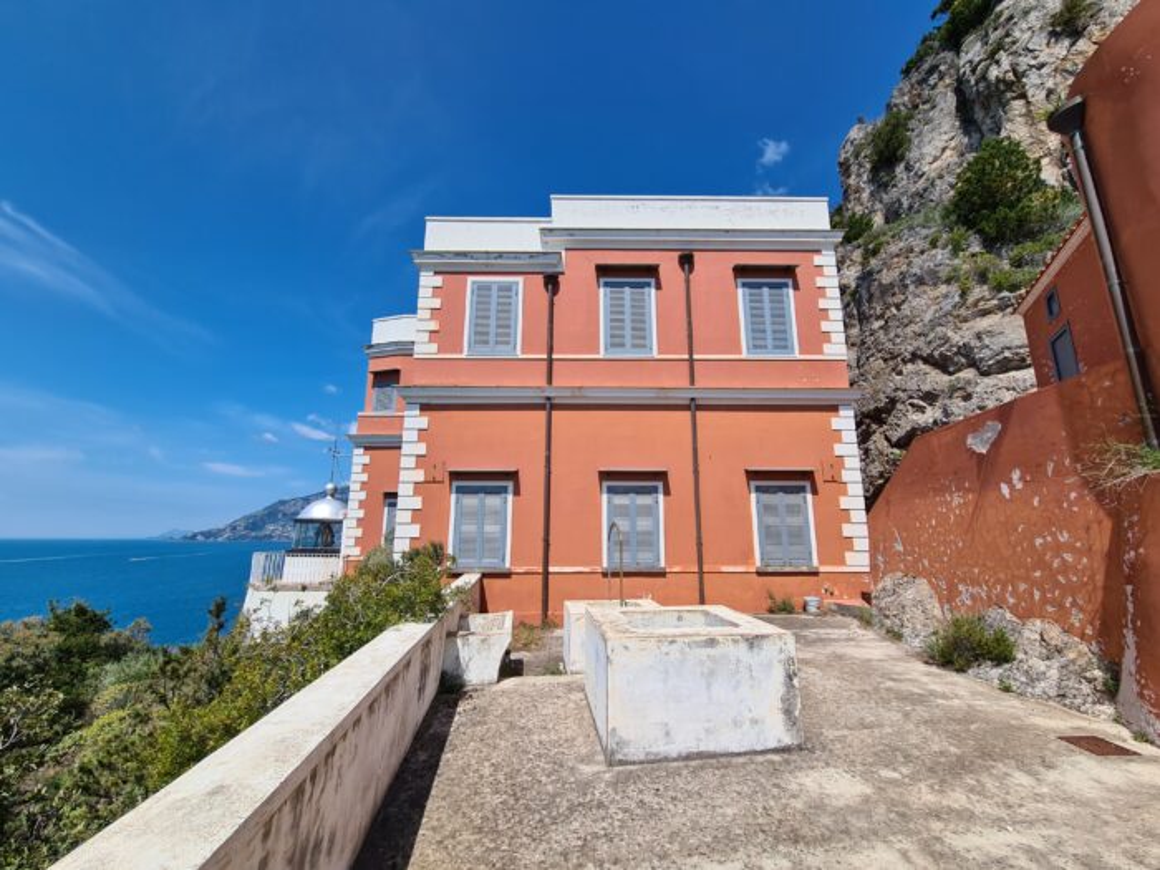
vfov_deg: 89.9
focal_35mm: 13
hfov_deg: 106.2
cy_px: 435
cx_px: 580
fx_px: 436
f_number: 2.2
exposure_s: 1/2504
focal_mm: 2.2
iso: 50
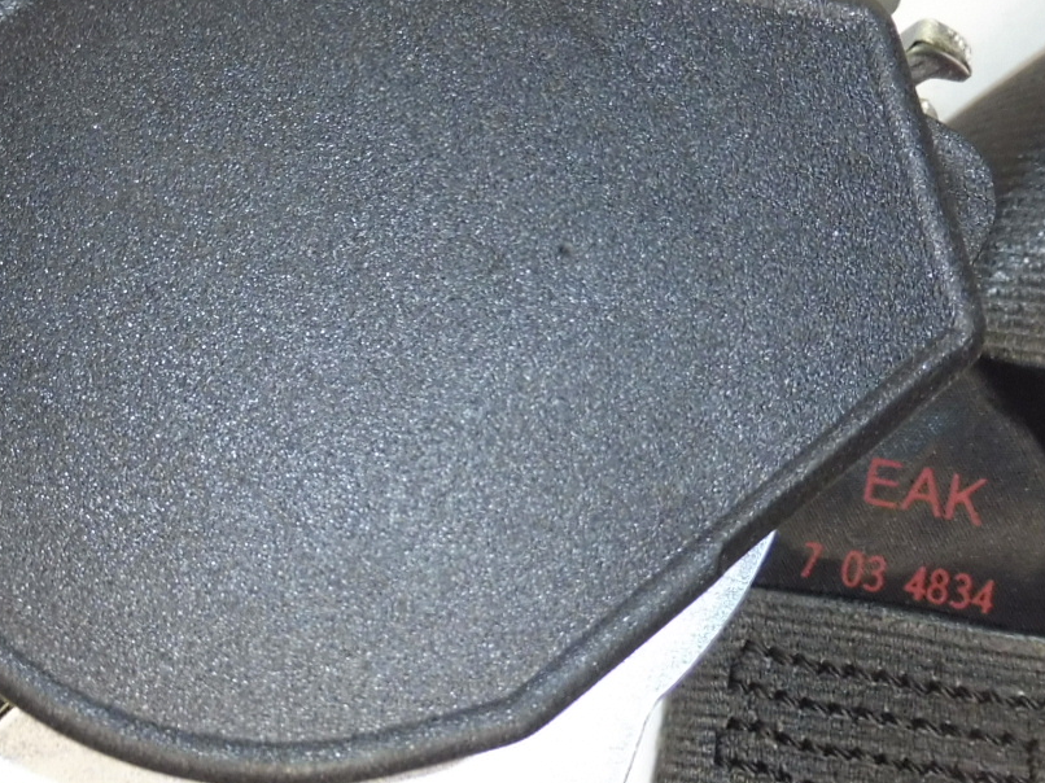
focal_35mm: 61
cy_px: 305
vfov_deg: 24.0
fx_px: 1841
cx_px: 167
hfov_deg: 30.7
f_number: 3.5
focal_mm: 4.3
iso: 200
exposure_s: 1/60
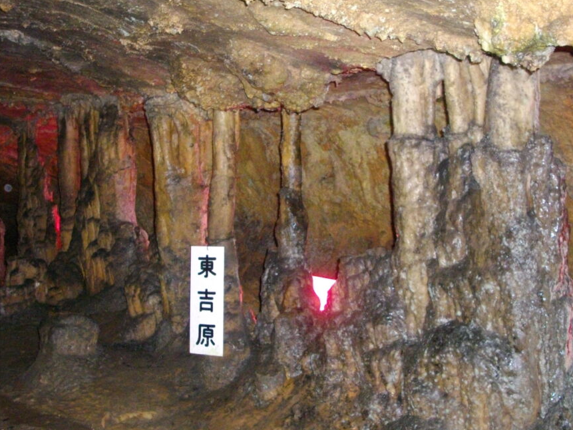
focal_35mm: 44
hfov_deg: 42.9
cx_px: 286
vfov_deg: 32.9
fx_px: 728
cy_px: 227
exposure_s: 1/50
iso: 463
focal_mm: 6.2
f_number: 2.8
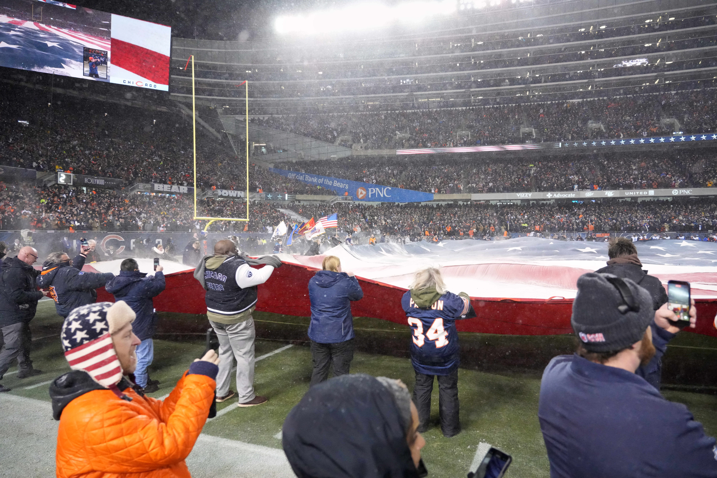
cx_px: 358
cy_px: 239
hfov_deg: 73.7
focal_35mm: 24
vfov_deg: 53.1
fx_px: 478
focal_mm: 24
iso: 8000
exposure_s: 1/1250
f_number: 4
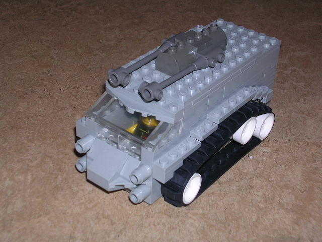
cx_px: 161
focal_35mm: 67
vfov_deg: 21.9
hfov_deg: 29.0
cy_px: 121
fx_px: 623
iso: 50
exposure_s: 1/60.1
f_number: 3.6
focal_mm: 10.2
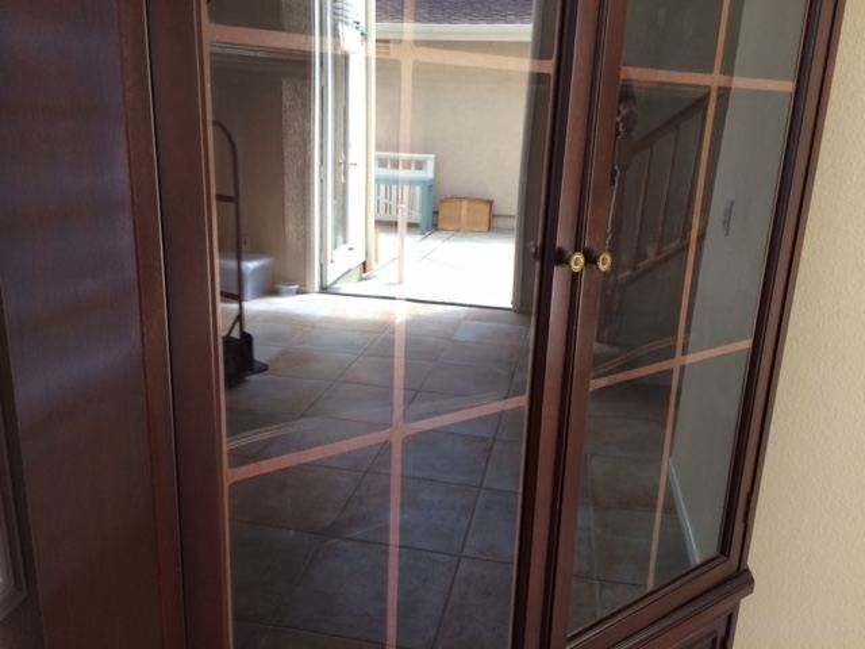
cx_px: 432
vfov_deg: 48.2
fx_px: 725
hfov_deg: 61.7
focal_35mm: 29
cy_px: 324
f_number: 2.2
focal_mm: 4.15
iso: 32
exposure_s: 1/30
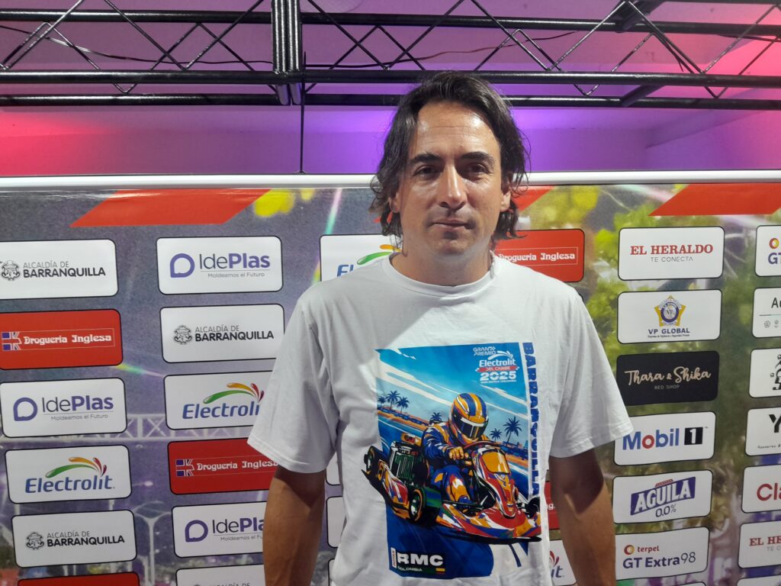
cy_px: 293
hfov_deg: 67.3
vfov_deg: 53.1
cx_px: 390
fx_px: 587
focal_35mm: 26
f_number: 1.8
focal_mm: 3.98
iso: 125
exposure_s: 1/60
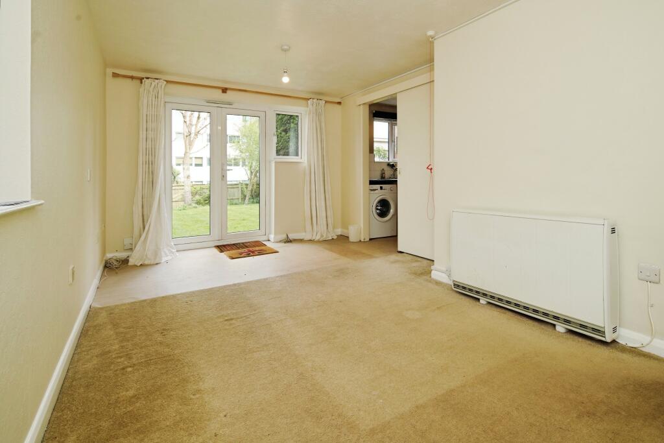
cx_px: 332
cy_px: 222
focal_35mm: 17
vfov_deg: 70.5
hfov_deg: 93.3
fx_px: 314
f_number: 9
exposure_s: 1/80
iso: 640
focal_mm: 17
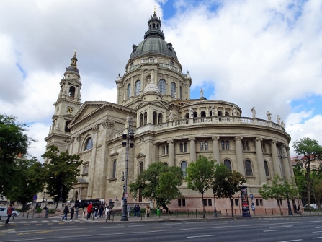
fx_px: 232
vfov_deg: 54.9
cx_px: 165
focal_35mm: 25
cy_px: 119
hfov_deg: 69.4
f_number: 3.5
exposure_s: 1/640
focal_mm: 4.1
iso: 80
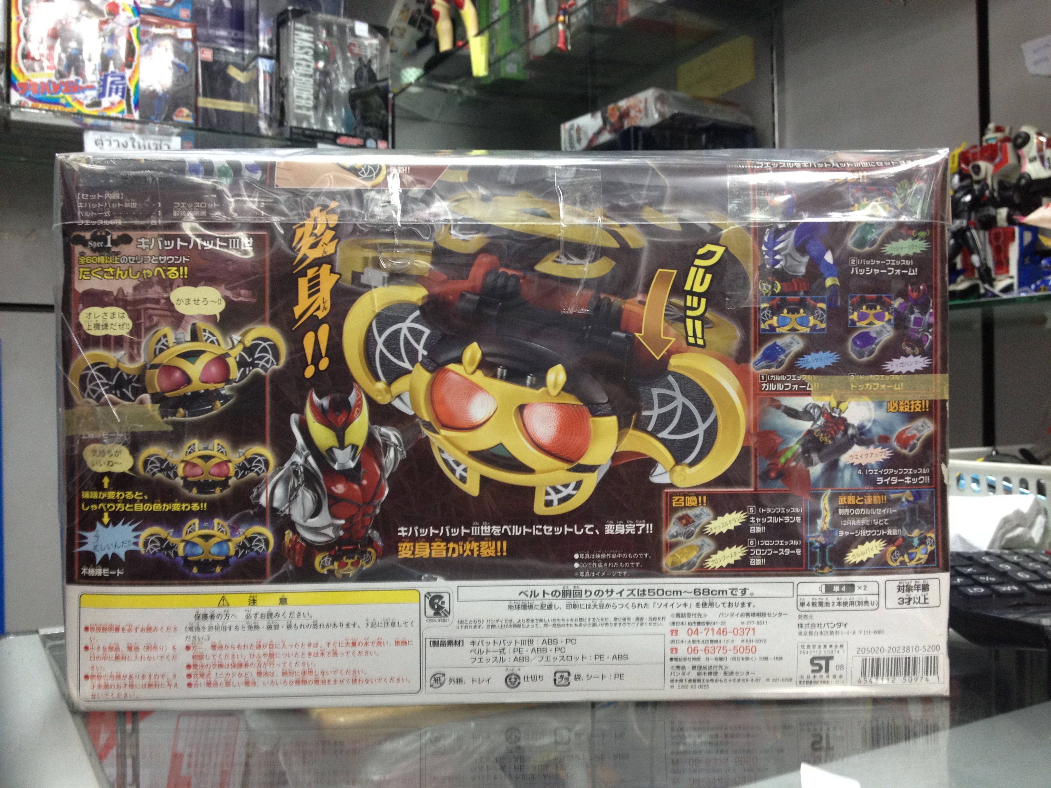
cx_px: 526
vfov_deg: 40.7
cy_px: 394
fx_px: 1063
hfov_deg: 52.6
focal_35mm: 35
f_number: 2.4
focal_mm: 4.28
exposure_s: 1/20
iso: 125
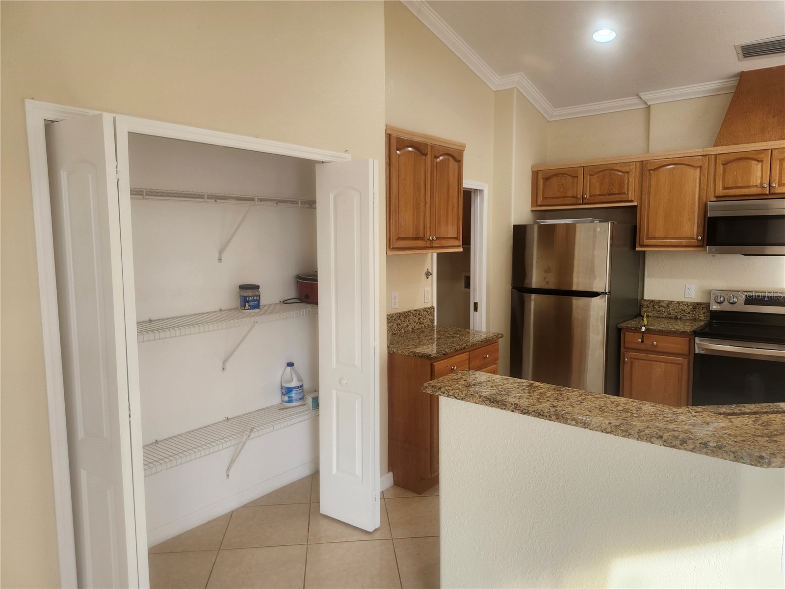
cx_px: 392
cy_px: 294
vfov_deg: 58.9
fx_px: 522
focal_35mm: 23
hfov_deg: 73.9
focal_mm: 5.54
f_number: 1.8
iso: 100
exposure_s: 1/120
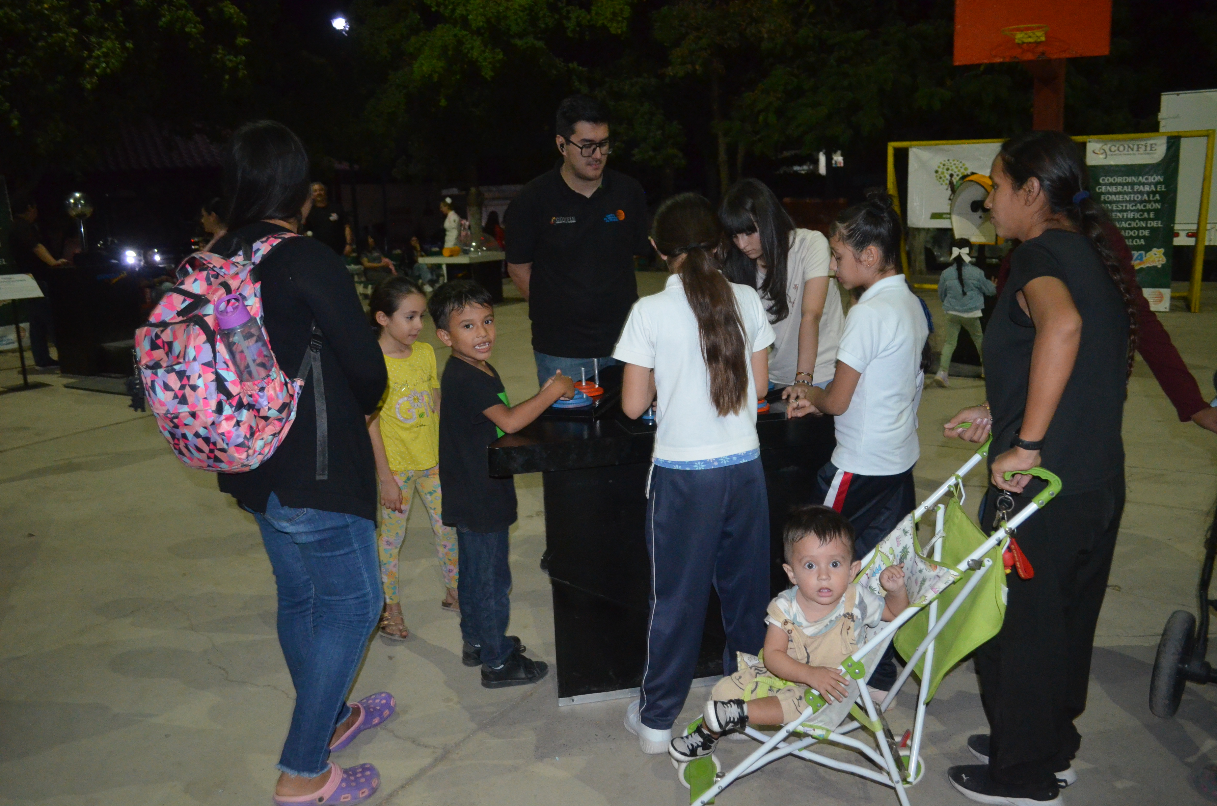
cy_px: 403
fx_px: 911
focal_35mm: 27
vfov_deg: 47.7
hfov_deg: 67.5
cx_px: 608
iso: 3200
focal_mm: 18
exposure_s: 1/60
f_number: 3.5
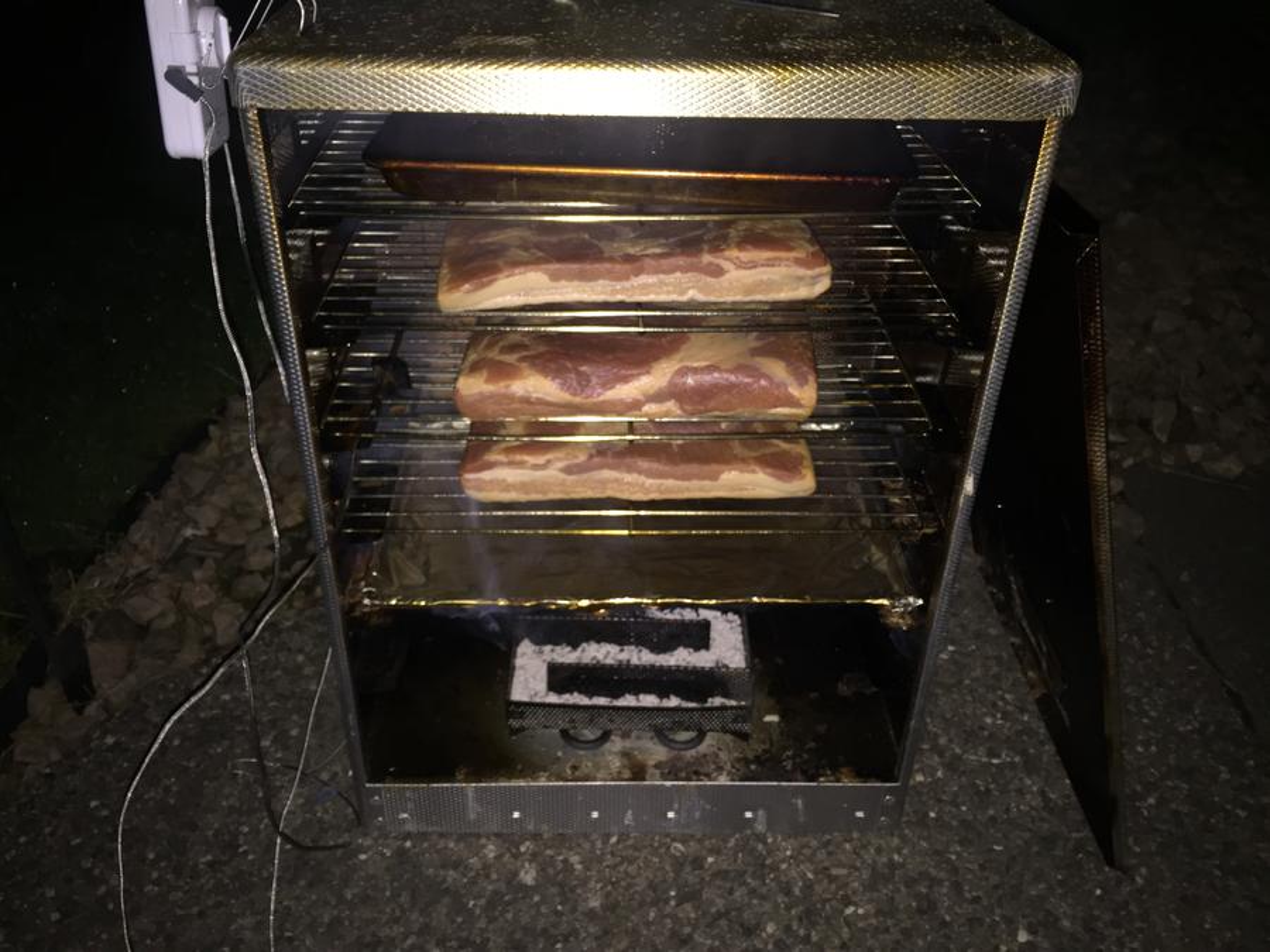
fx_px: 1064
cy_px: 476
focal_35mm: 29
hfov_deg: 61.7
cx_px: 635
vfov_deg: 48.2
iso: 100
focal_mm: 4.15
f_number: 2.2
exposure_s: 1/16
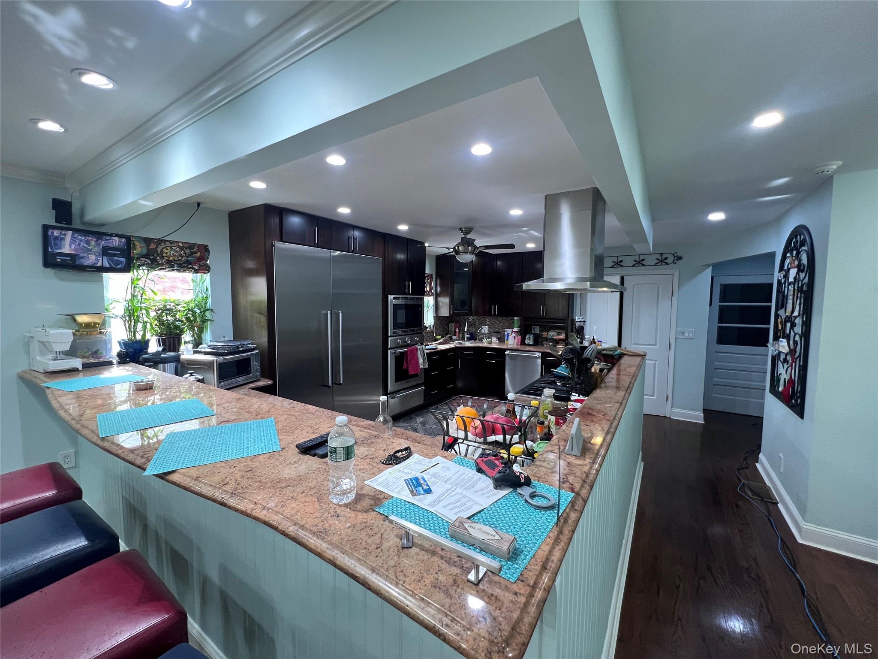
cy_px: 330
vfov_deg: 89.9
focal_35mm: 13
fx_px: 330
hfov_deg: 106.2
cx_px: 439
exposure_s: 1/60
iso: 200
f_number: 1.8
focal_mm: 1.57
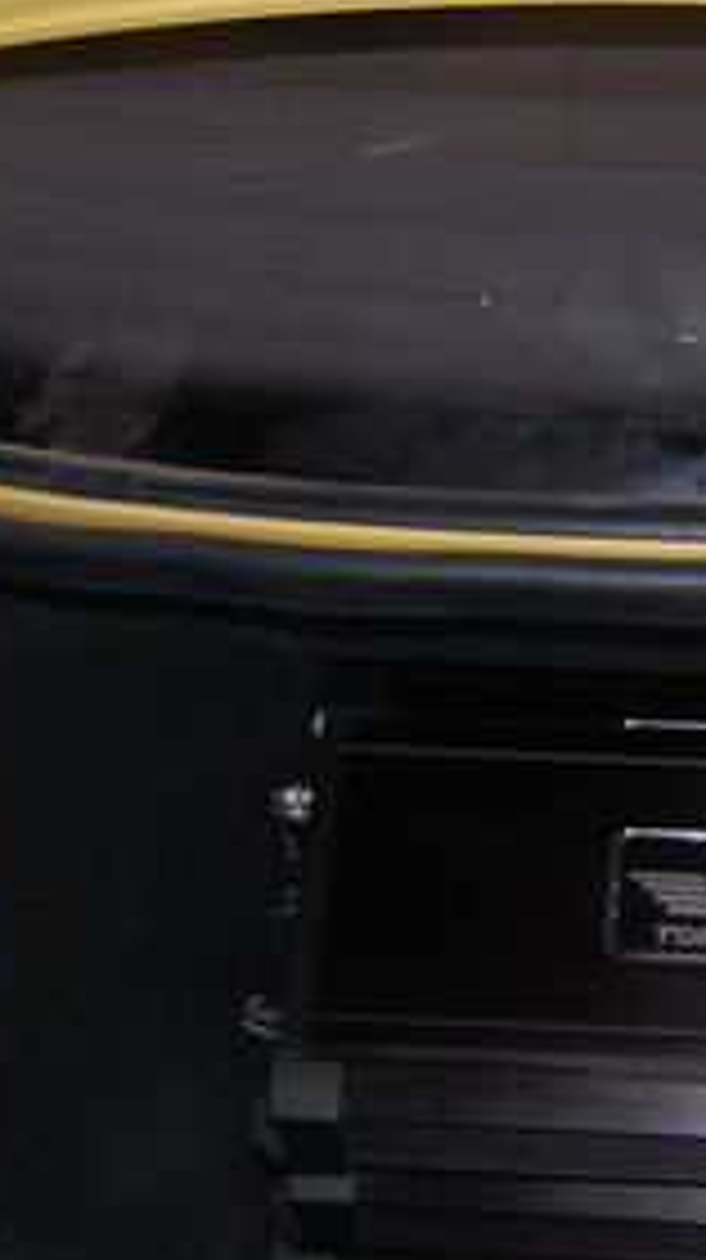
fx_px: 2636
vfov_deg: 26.9
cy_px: 684
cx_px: 805
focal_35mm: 79
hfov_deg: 14.8
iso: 400
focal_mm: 22
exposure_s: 1/60
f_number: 3.8
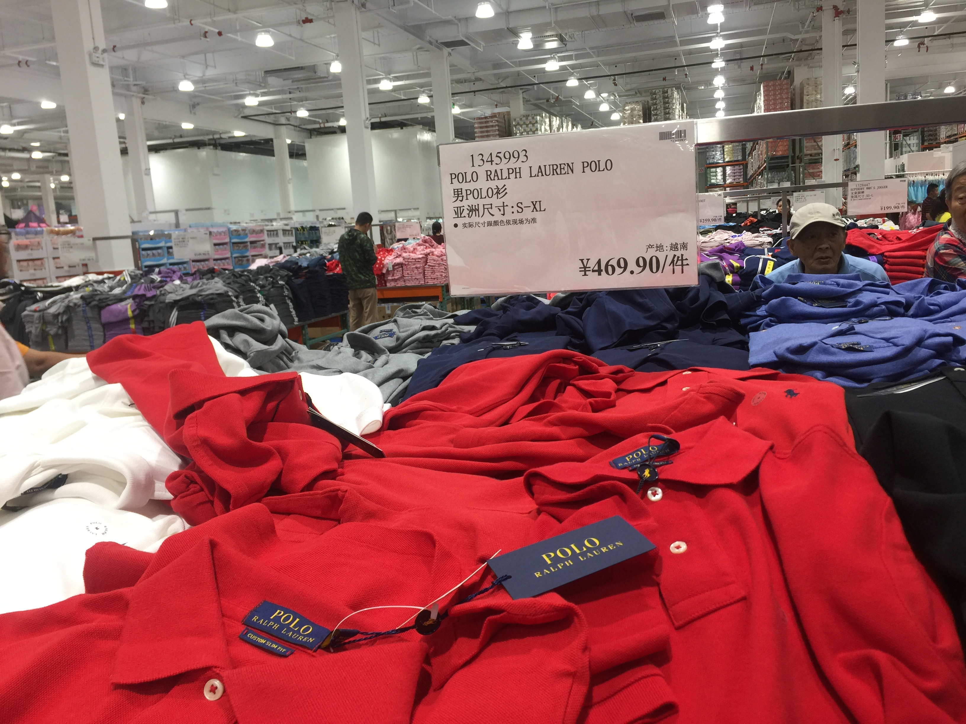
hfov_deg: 61.7
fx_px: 809
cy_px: 362
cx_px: 483
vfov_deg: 48.2
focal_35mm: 29
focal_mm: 4.15
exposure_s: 1/33
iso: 40
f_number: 2.2
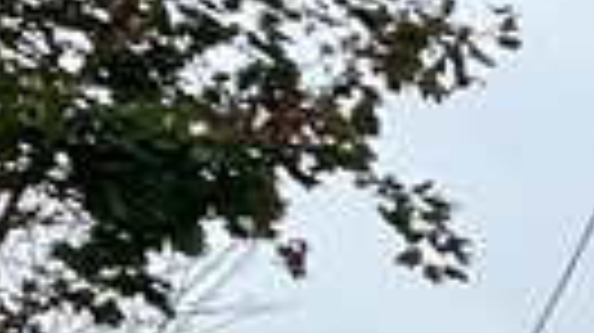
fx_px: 3462
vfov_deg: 5.0
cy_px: 1296
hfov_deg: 7.5
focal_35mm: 220
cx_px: 2250
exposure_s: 1/1280
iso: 50
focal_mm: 5.7
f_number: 1.5
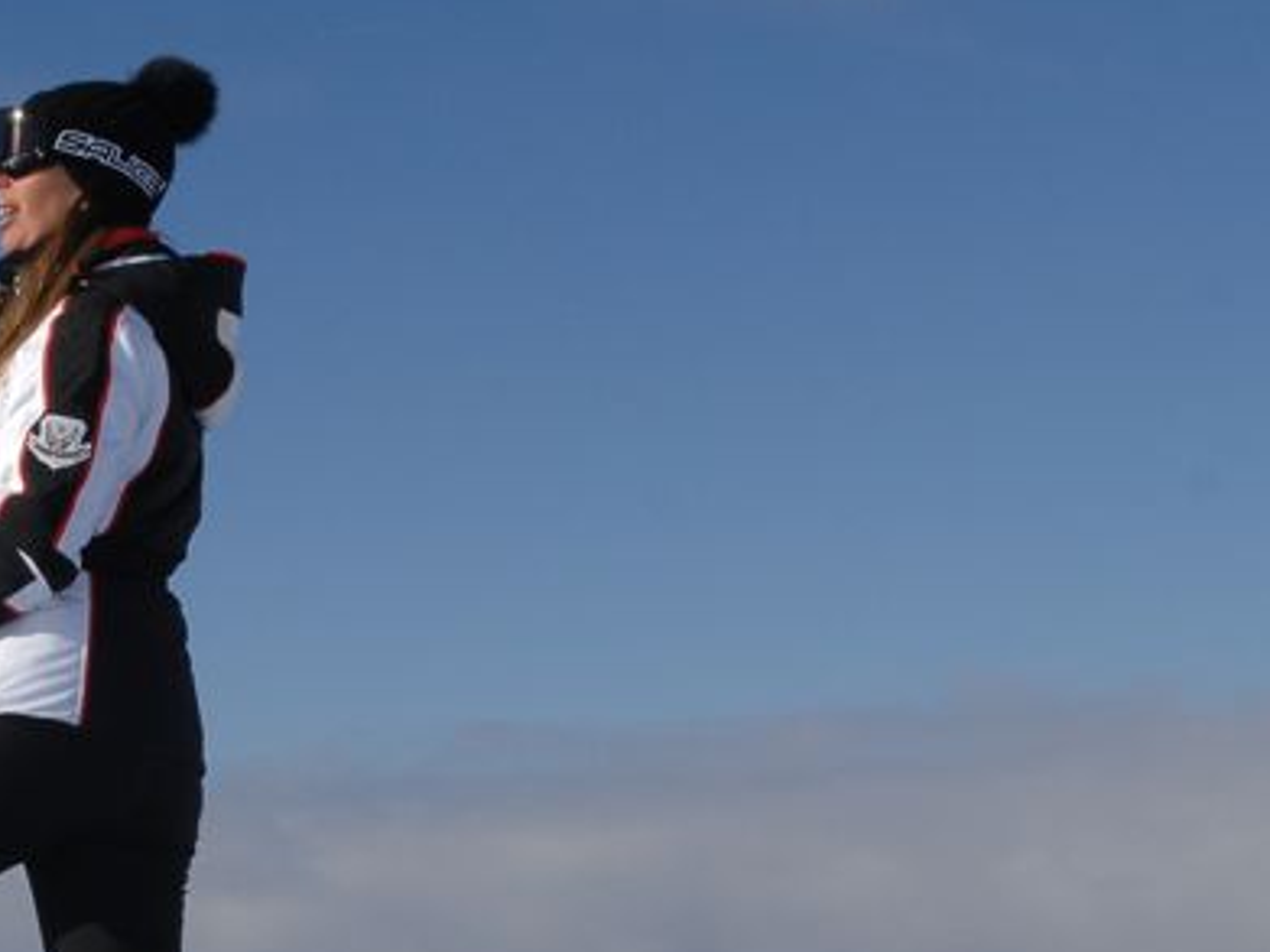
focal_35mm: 109
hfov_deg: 17.8
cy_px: 770
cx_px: 91
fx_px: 3982
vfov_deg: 13.6
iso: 200
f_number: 11
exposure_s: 1/400
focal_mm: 23
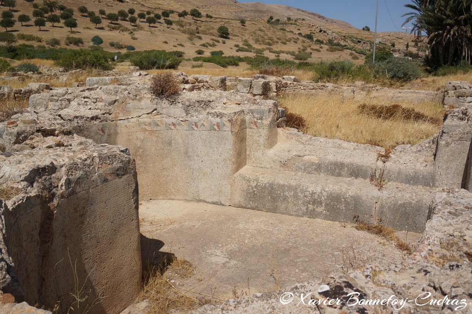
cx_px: 236
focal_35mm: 32
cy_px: 157
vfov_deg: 41.6
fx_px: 413
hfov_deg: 59.5
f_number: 4.5
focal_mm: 21
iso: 100
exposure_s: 1/1600
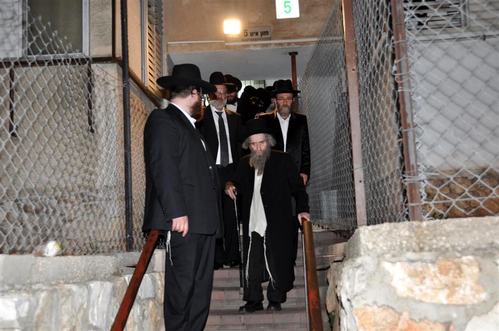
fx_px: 540
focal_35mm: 39
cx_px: 250
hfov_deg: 49.6
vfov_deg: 34.1
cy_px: 166
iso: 720
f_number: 4
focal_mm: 26
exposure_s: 1/60
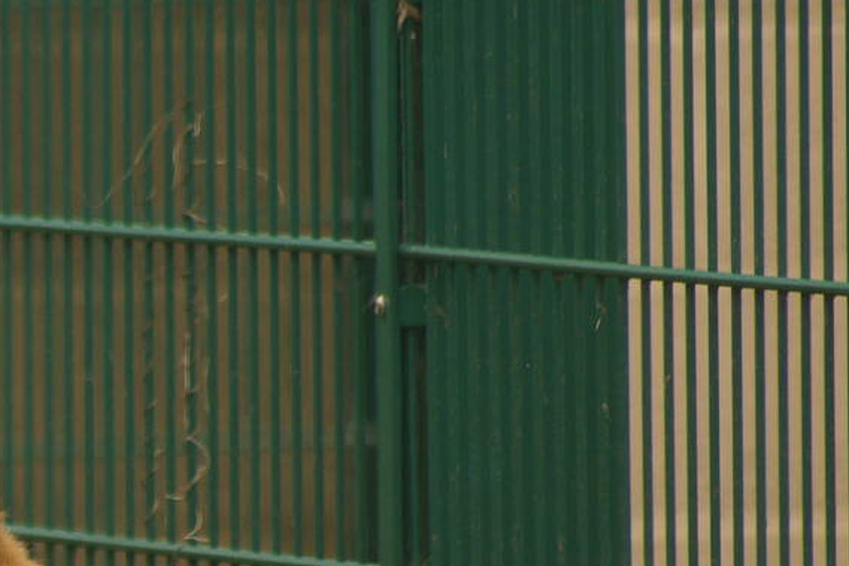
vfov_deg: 1.1
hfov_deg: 1.6
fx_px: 29846
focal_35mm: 1266
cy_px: 595
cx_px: -283
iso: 250
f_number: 5.6
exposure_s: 1/500
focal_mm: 300
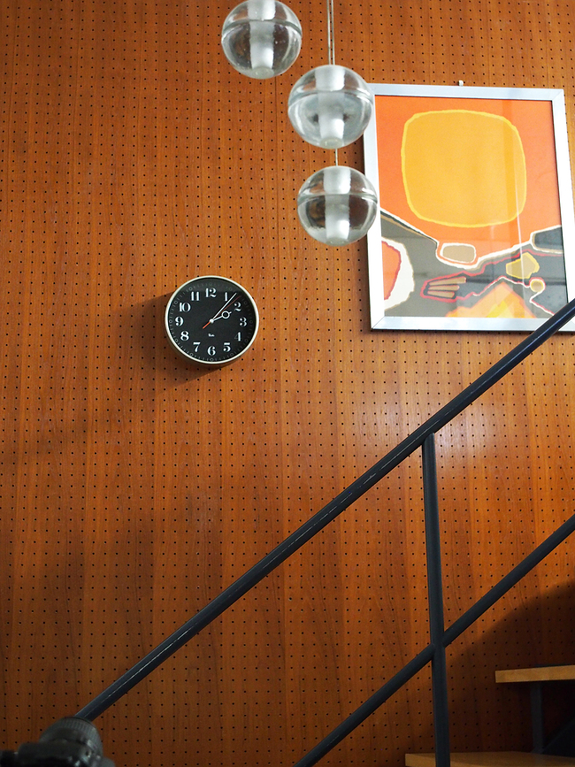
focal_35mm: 56
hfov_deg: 26.1
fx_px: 1241
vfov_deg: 34.4
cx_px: 288
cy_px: 384
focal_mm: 28
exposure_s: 1/10
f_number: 3.6
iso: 1600
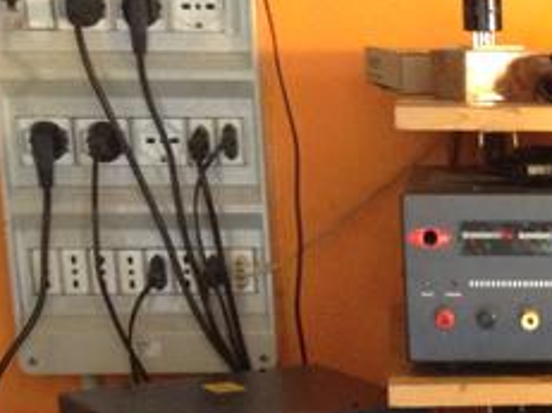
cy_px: 588
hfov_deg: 16.6
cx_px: 663
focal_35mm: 114
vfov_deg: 12.4
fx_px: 1817
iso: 160
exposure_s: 1/24
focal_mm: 3.3
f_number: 2.4
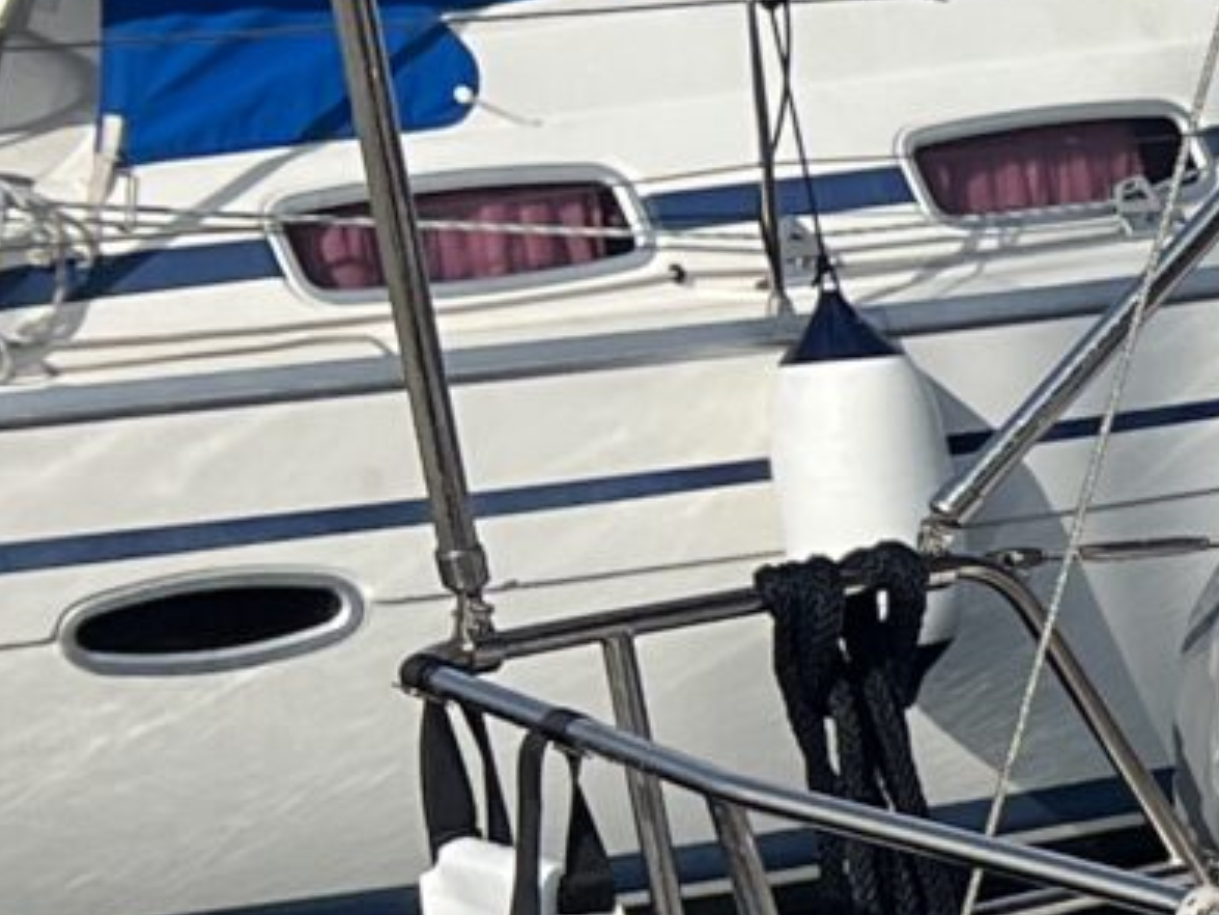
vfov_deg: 8.6
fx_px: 5987
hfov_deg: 9.5
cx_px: 3498
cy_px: 1198
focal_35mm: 170
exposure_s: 1/8696
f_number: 1.5
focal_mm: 5.7
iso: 50
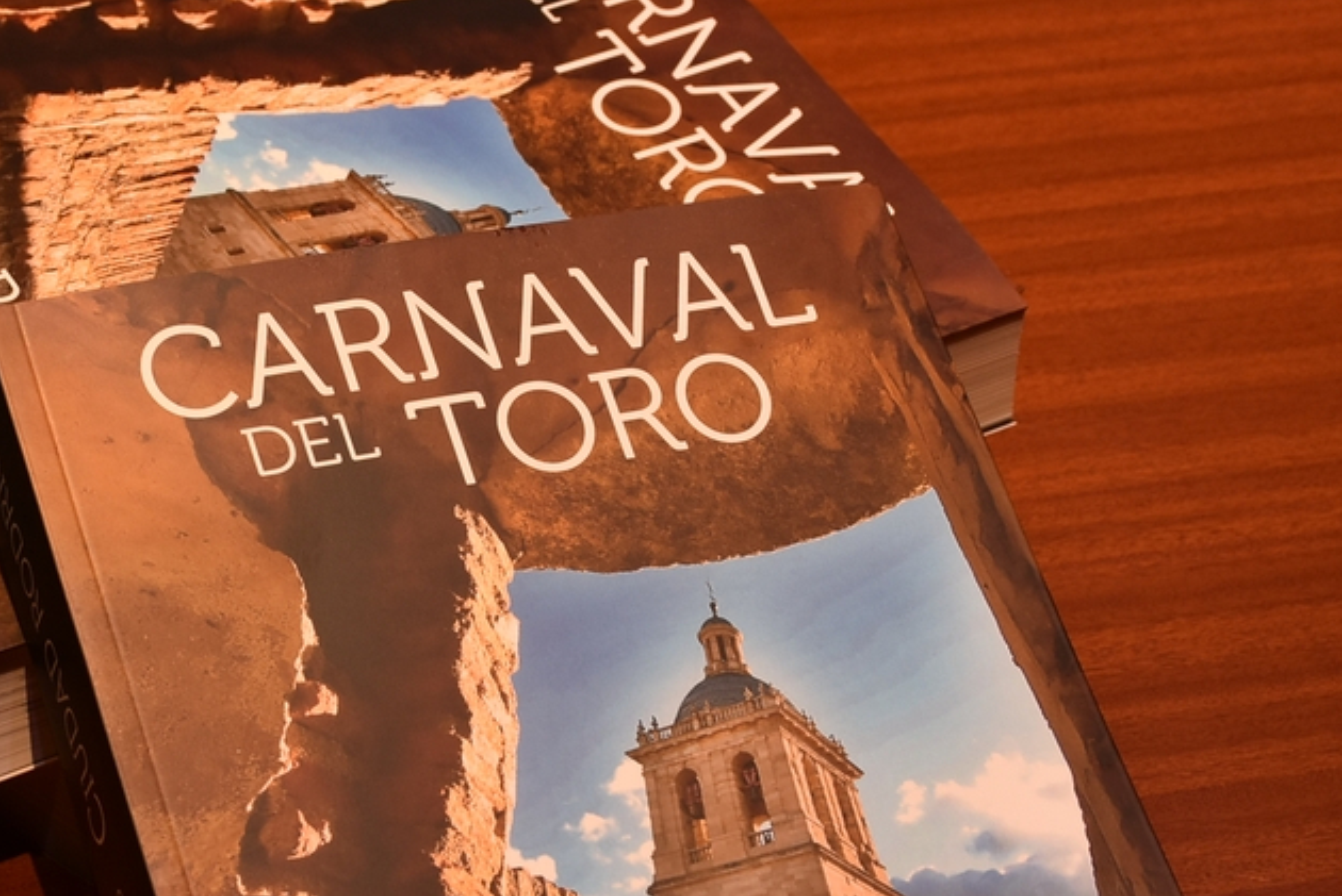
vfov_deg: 13.7
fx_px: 3728
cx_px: 428
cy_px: 707
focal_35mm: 100
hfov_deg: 20.3
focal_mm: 35
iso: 400
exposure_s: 1/160
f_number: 6.3
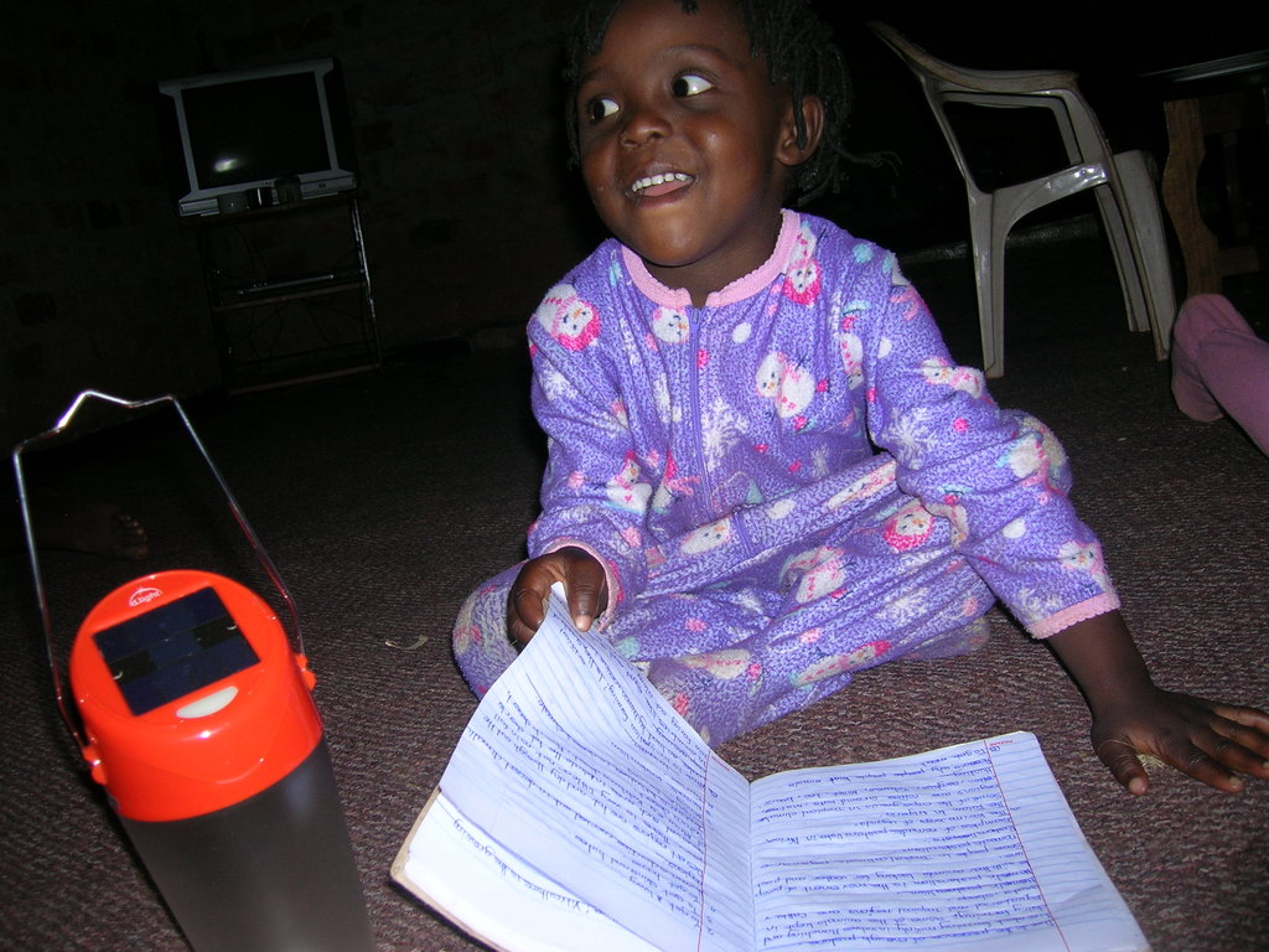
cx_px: 634
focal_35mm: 34
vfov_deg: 41.8
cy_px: 476
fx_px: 1246
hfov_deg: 54.0
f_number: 2.9
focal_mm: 5.7
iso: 50
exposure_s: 1/60.1
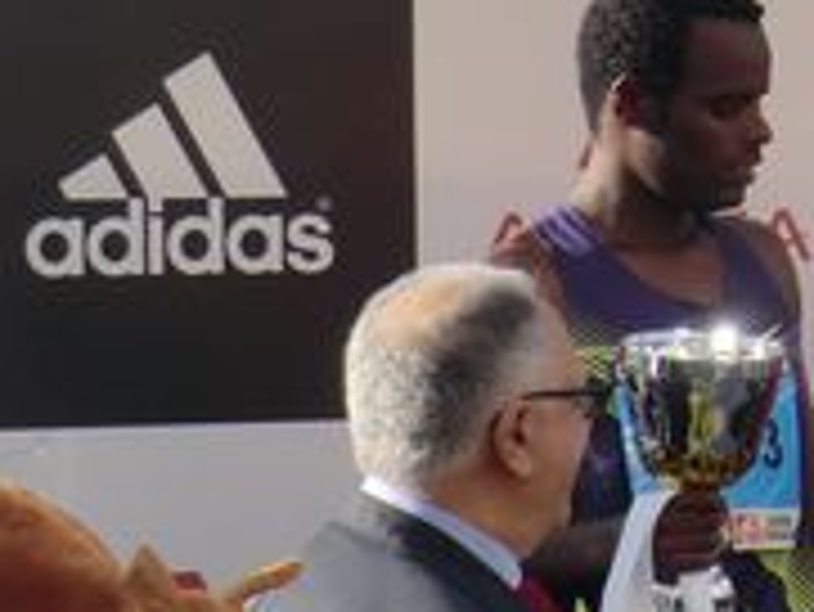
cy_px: -14
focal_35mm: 314
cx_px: 1322
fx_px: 7389
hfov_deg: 6.2
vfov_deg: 4.7
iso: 64
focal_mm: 16
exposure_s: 1/320
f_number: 4.8
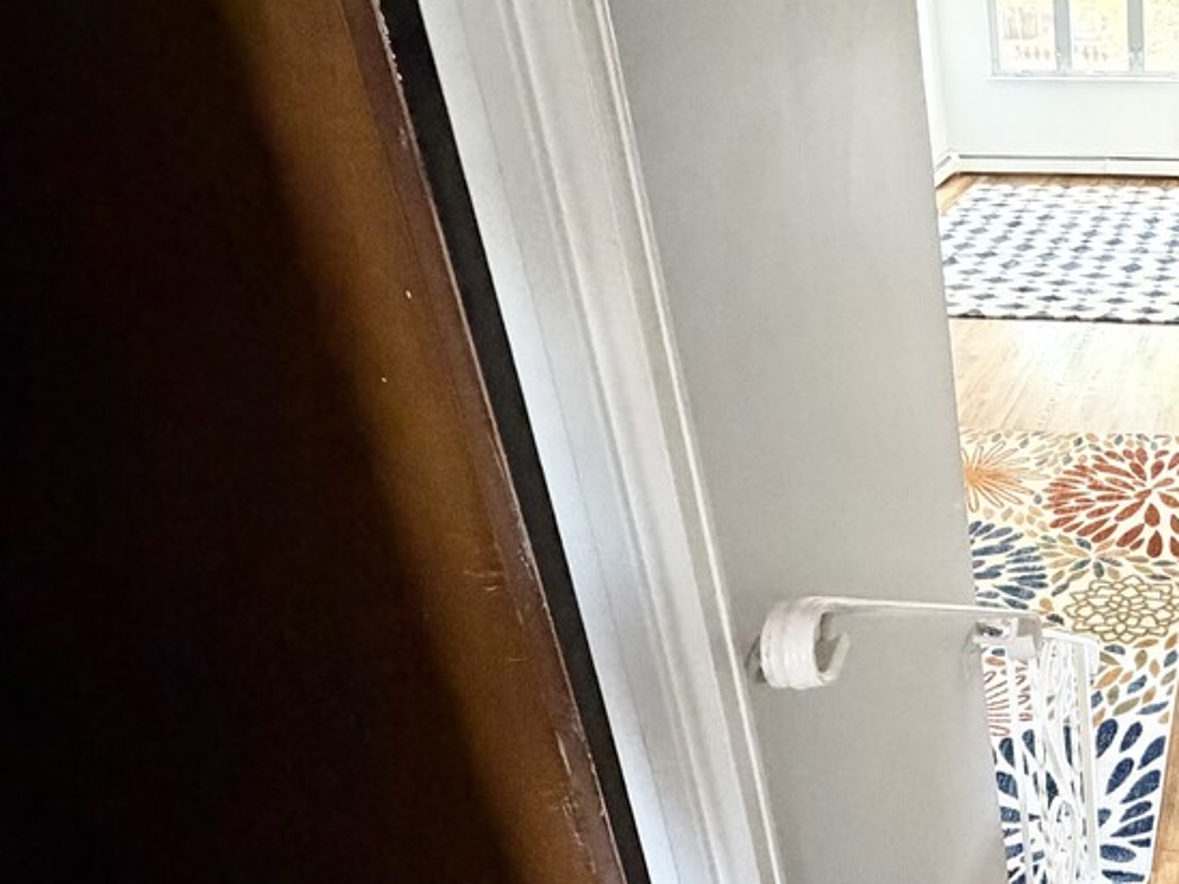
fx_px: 1158
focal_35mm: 34
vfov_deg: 41.7
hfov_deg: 45.2
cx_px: 1193
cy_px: 373
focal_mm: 2.22
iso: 1250
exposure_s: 1/59
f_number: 2.2
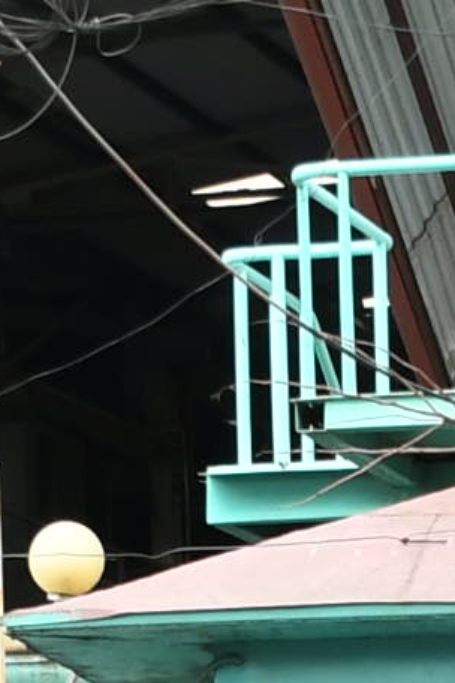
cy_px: 971
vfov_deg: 7.4
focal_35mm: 275
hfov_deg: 5.0
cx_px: 663
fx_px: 5213
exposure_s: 1/200
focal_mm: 20
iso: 400
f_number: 6.3
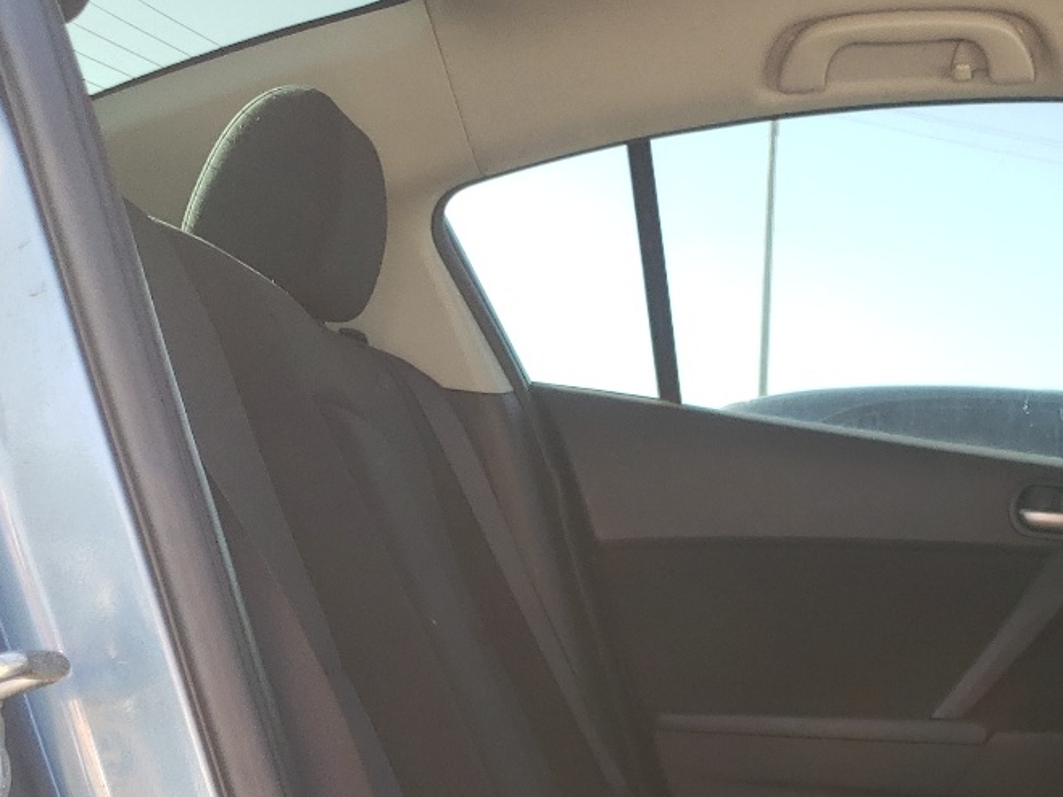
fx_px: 1935
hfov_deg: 30.0
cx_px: 854
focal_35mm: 63
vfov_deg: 21.8
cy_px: 918
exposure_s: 1/182
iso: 50
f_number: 1.5
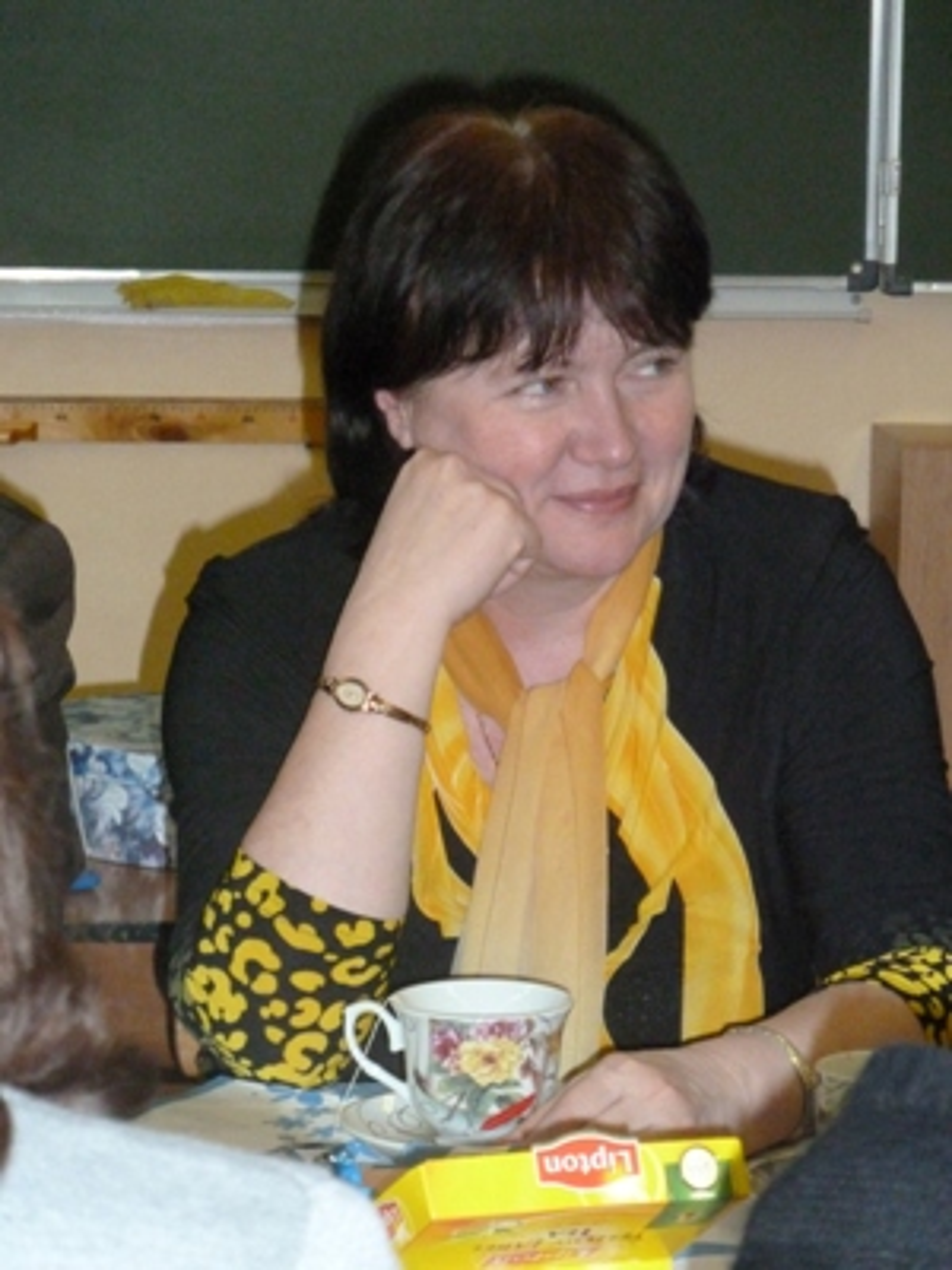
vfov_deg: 13.4
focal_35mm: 147
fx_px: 5390
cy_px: 635
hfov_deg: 10.1
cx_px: 476
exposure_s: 1/160
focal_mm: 24.1
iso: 800
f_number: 4.5
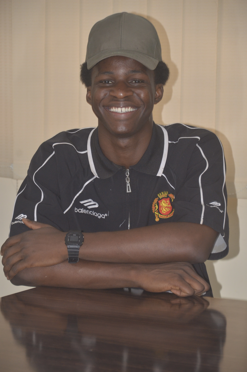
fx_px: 1627
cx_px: 124
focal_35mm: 158
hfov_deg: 8.7
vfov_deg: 13.1
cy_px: 186
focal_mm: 105
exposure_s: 1/60
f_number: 5.6
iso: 800
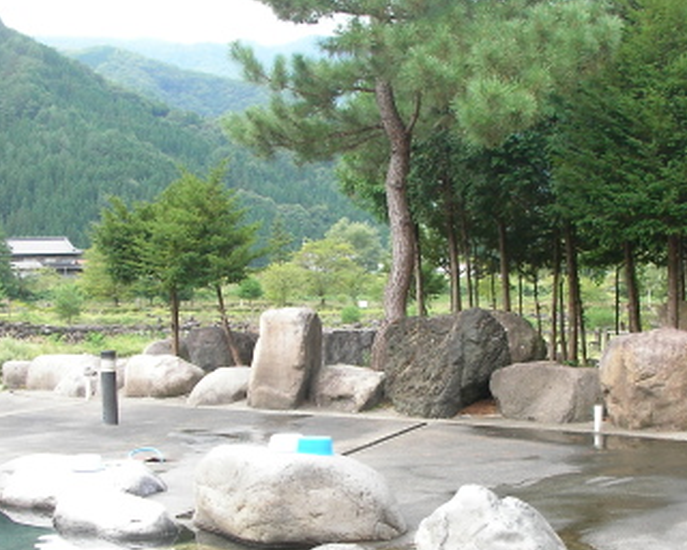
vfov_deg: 26.2
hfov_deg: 32.4
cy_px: 341
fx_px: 1179
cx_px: 397
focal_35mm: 58
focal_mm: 6.3
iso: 50
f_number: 4
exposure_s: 1/83.4
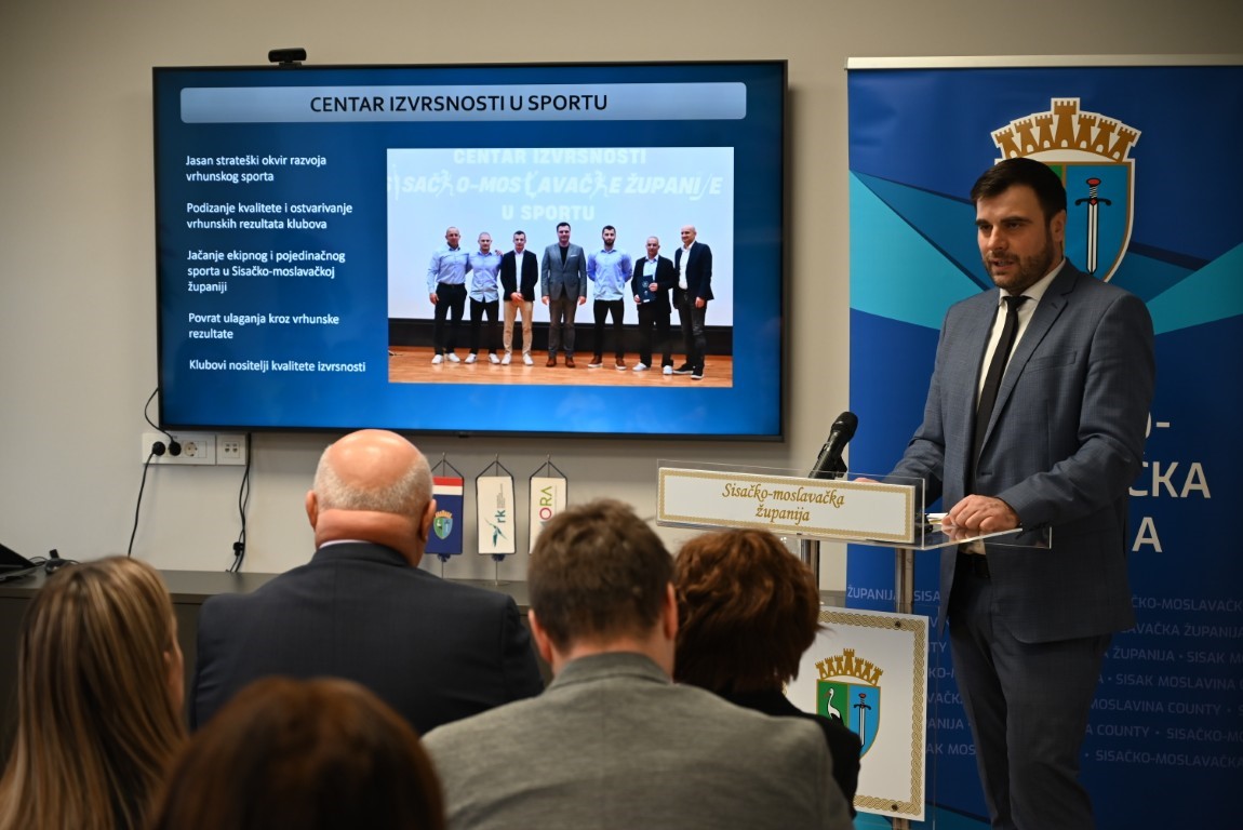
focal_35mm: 70
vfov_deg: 19.5
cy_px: 415
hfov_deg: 28.8
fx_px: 2418
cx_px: 622
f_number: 4
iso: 640
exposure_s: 1/125
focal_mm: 70
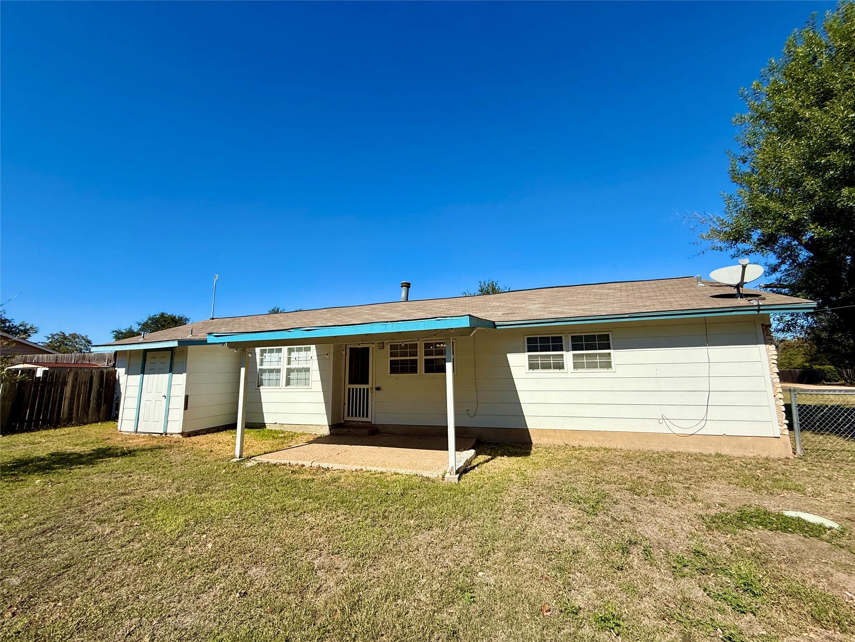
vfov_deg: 85.7
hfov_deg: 102.1
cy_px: 321
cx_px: 428
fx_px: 346
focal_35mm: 14
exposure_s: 1/2976
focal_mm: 2.22
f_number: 2.2
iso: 50
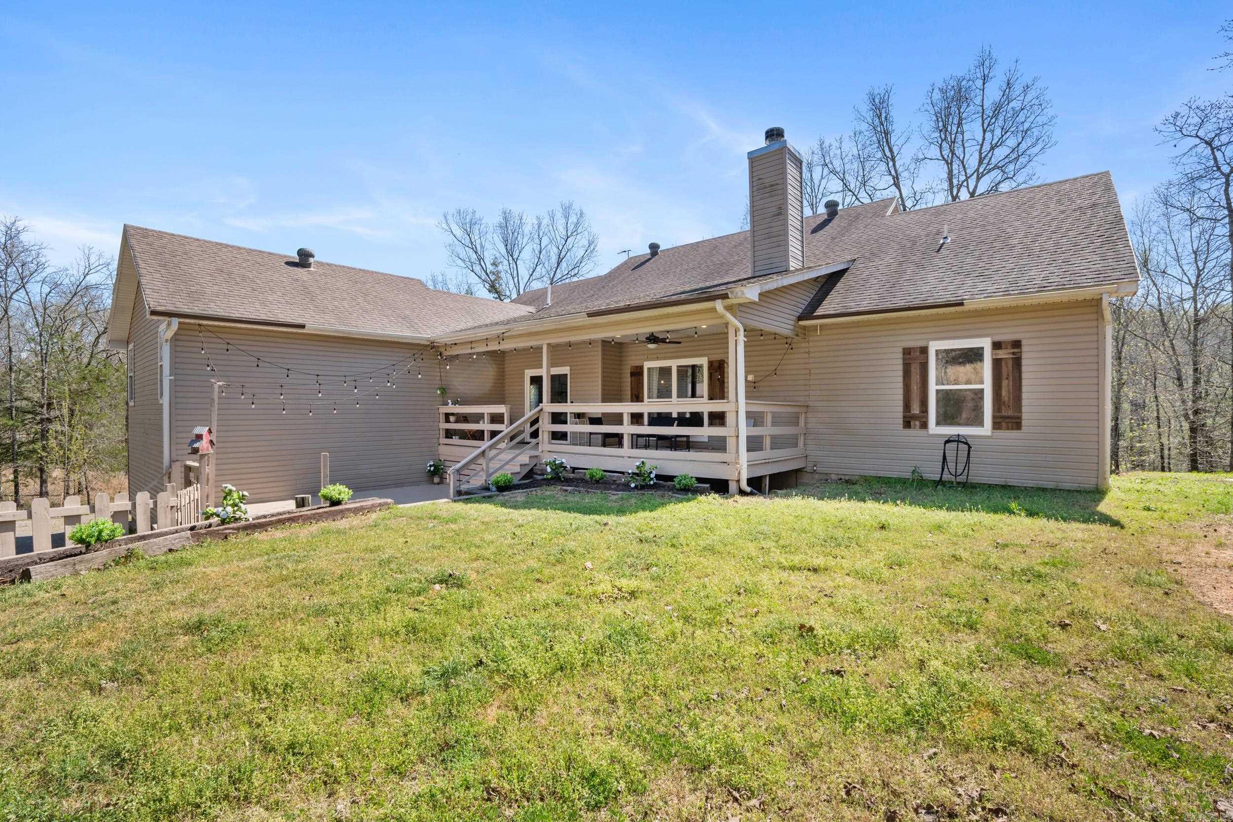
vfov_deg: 77.3
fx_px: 514
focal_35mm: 15
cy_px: 411
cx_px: 616
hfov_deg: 100.4
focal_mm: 10
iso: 200
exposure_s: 1/100
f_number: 9
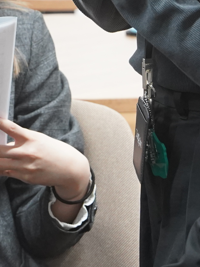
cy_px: 11
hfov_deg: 4.6
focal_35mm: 323
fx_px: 2488
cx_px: -13
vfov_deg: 6.1
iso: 2500
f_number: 4.5
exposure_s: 1/80
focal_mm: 70
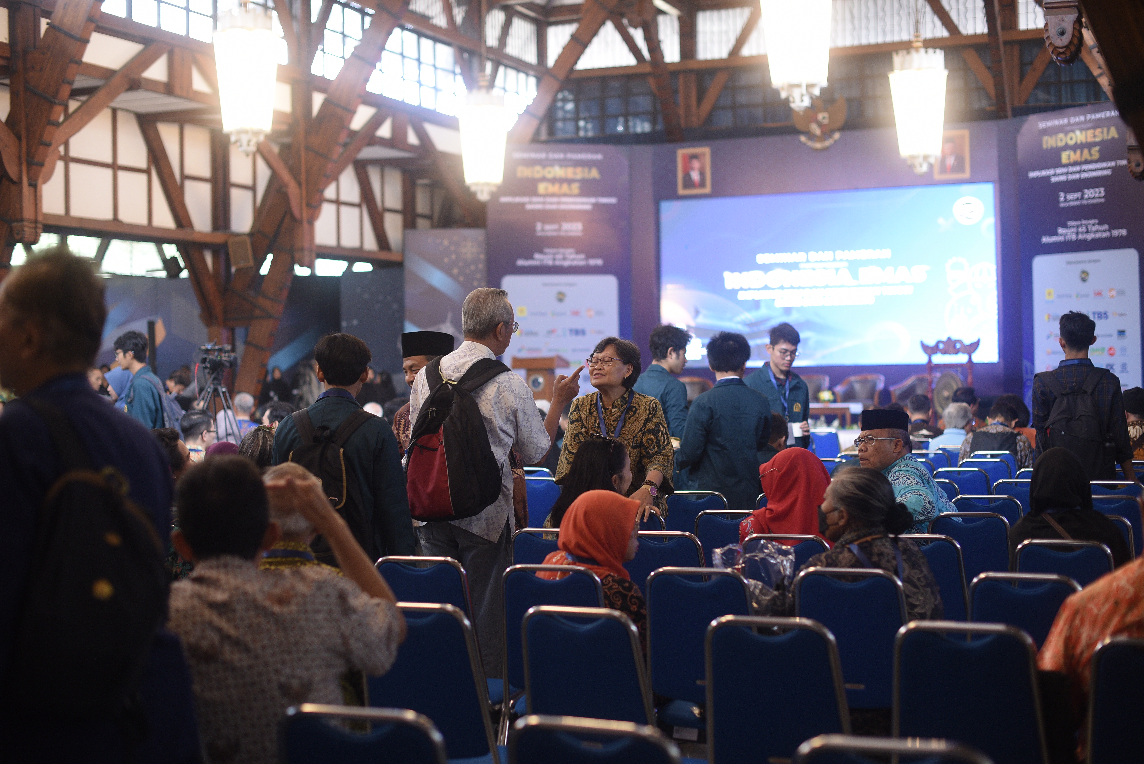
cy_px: 382
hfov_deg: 39.6
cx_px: 572
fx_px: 1589
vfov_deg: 27.0
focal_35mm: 50
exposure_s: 1/125
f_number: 2
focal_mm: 50
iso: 1000
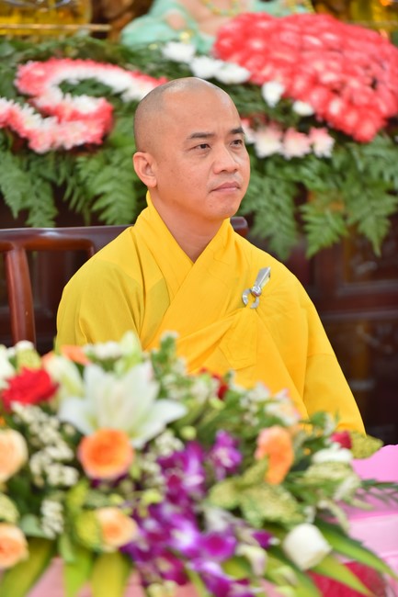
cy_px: 298
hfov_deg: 7.2
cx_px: 199
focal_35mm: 190
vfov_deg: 10.8
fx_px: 3152
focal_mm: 190
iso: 800
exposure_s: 1/100
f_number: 3.2
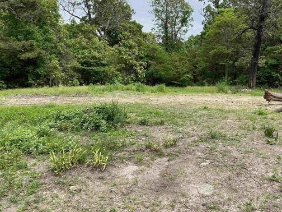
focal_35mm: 33
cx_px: 157
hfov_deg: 55.2
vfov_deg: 42.8
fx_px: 269
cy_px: 91
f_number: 1.6
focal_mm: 5.1
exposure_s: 1/994
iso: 32
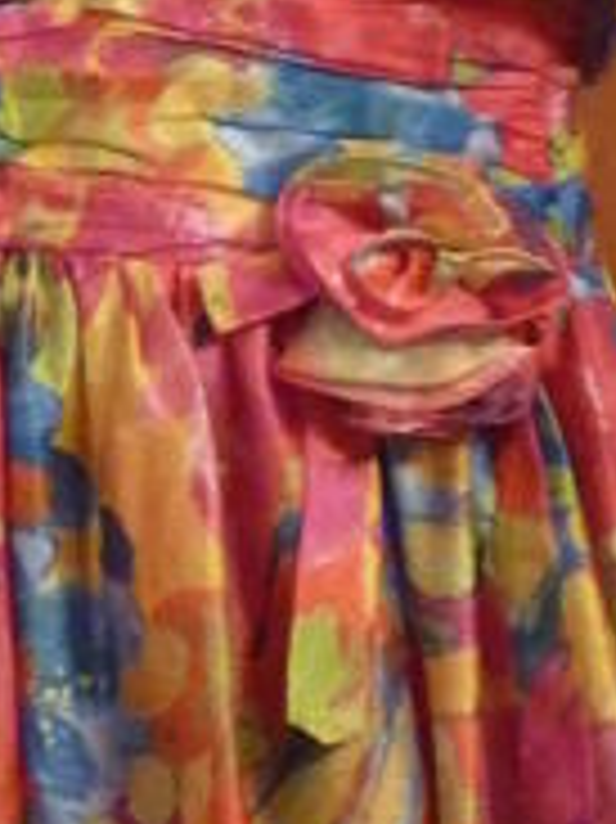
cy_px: 167
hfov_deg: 14.7
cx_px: -81
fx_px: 2328
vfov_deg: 19.8
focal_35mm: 98
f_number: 3.3
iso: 800
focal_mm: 4.7
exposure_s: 1/15
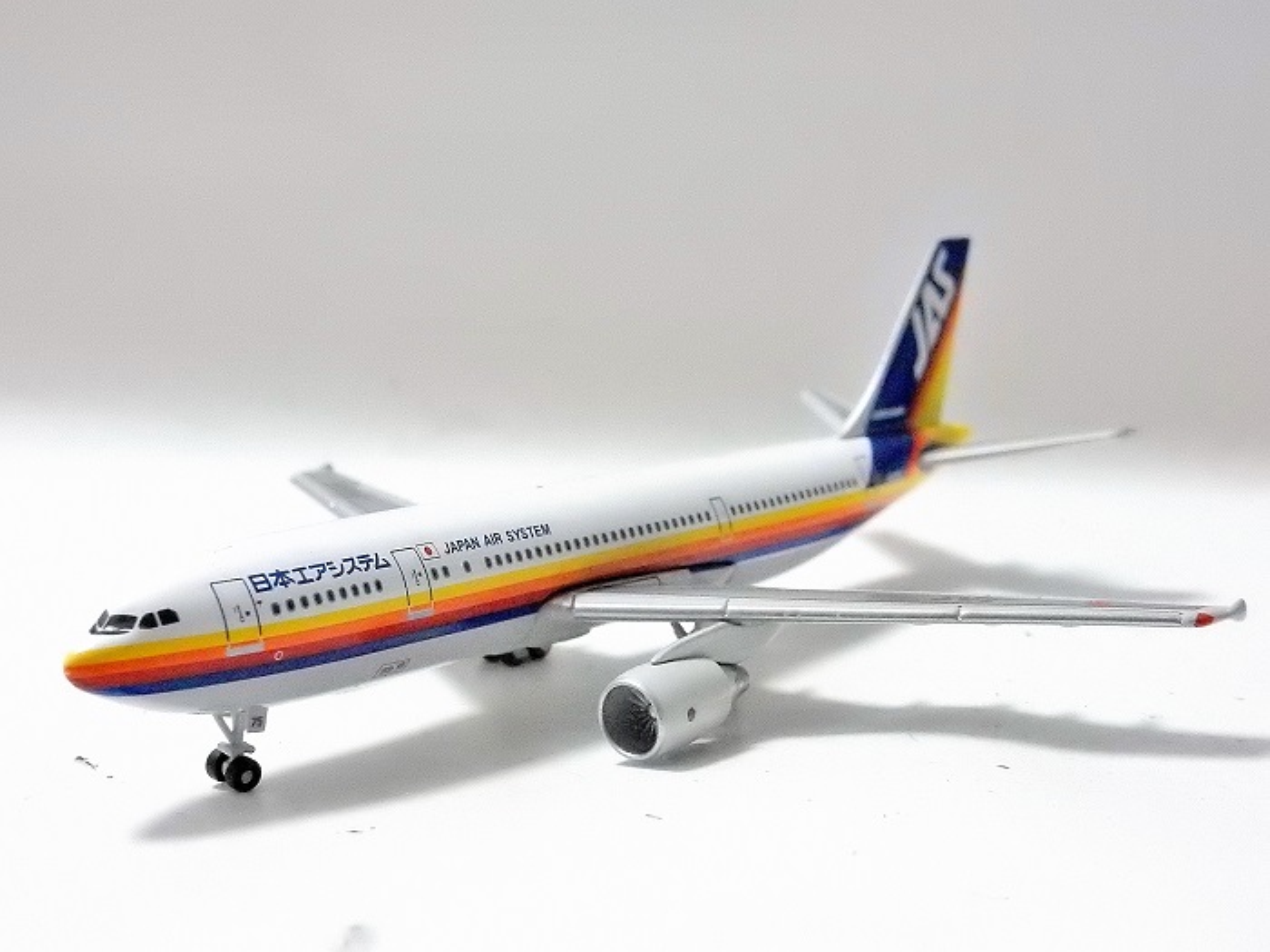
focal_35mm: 60
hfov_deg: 32.2
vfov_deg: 24.4
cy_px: 476
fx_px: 2201
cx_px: 635
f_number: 4.5
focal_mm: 10.7
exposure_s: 1/80
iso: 3200
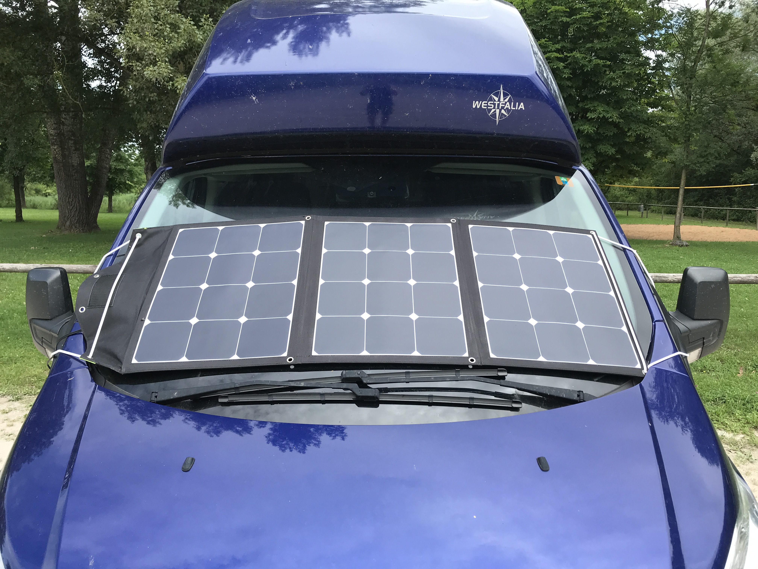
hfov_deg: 63.4
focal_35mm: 28
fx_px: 613
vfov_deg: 49.7
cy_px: 284
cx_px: 379
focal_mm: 3.99
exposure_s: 1/709
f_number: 1.8
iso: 20
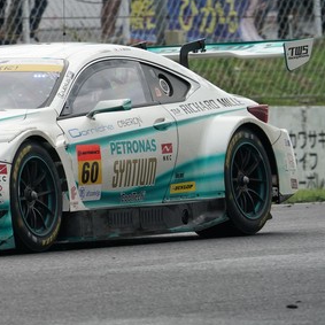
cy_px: 90
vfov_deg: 2.2
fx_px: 8530
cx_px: -41
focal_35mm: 803
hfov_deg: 2.2
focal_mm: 371
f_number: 7.1
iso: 400
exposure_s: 1/640
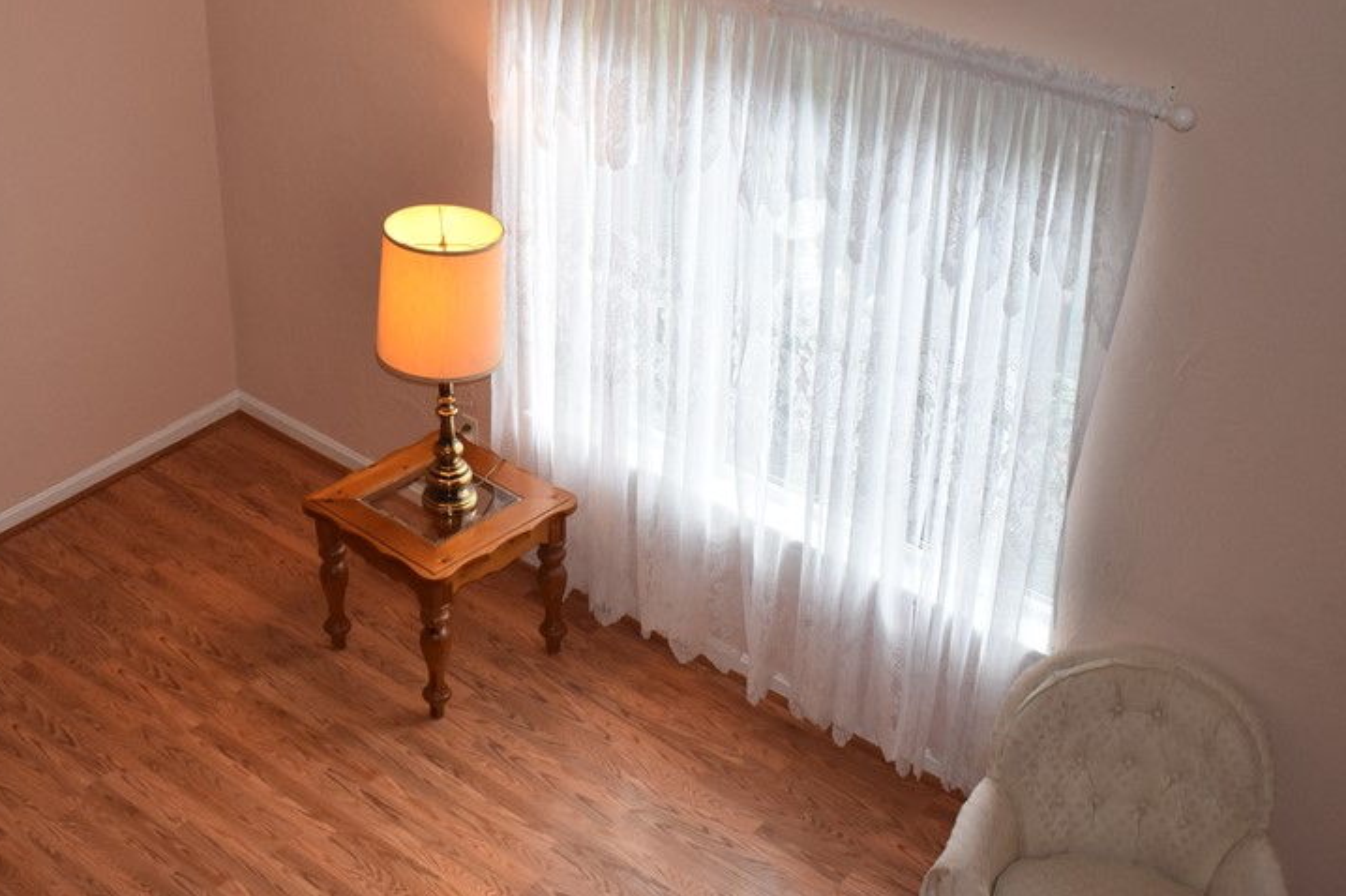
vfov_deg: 23.8
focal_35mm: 57
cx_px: 392
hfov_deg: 34.7
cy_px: 345
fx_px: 2121
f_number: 5
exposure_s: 1/200
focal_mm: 25
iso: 800
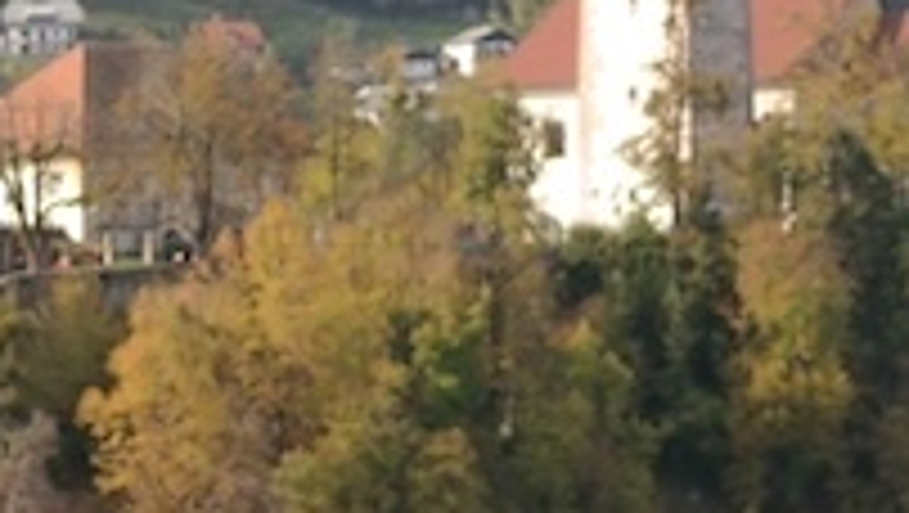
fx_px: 6441
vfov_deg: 4.6
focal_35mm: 267
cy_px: 171
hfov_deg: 8.0
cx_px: 1071
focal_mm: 28
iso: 100
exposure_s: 1/200
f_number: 5.6
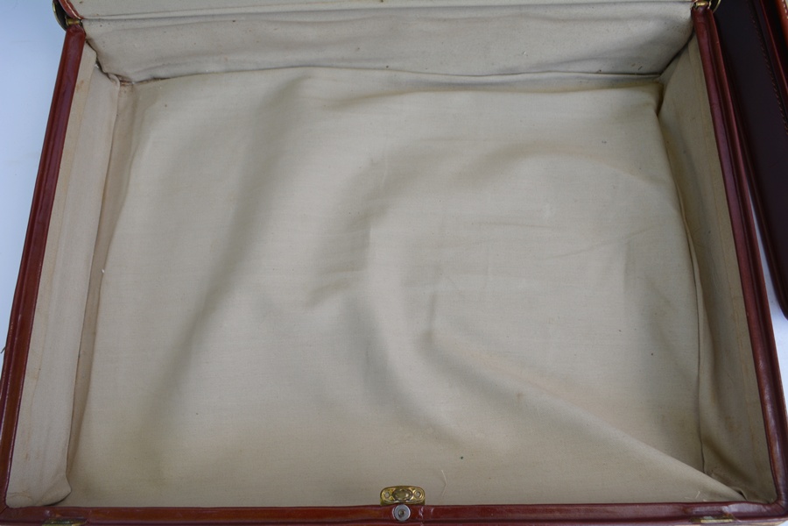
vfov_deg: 47.9
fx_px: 591
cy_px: 263
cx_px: 394
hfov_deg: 67.4
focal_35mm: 27
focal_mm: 18
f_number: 5.6
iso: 200
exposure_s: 1/125
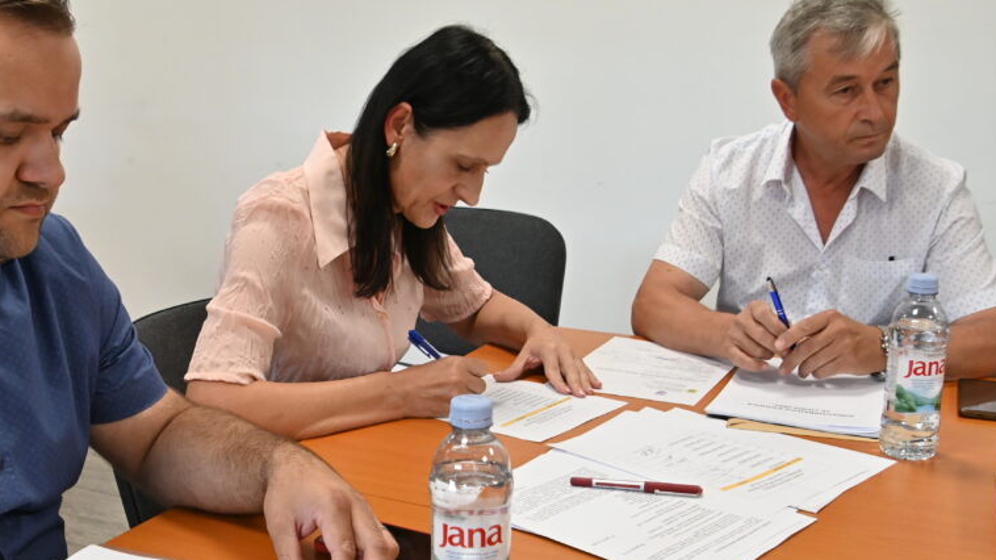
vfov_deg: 25.4
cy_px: 319
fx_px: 1241
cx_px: 339
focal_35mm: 47
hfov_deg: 43.2
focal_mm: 18
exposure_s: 1/160
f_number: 5
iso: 1000
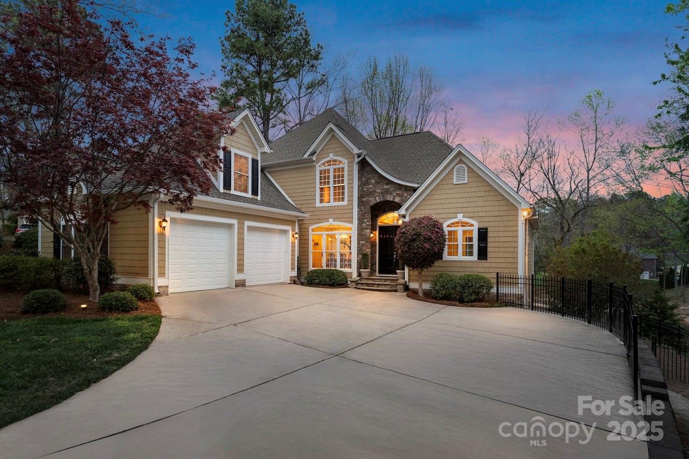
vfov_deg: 67.4
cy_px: 230
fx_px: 344
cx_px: 344
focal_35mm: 18
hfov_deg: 90.0
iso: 800
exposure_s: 1/125
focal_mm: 18
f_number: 2.8
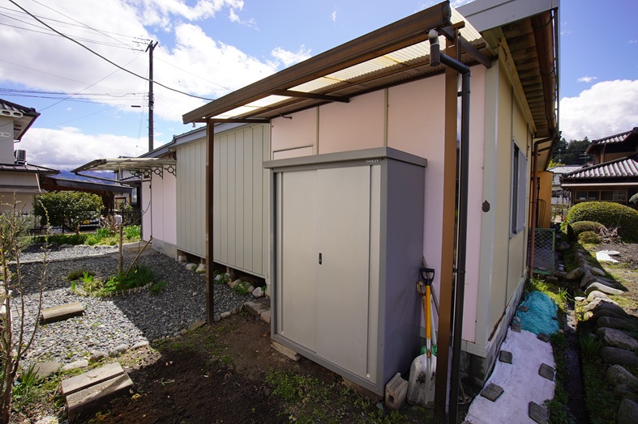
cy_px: 212
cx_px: 319
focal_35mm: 15
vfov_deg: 77.3
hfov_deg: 100.4
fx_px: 266
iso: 100
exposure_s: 1/125
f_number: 10
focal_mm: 10
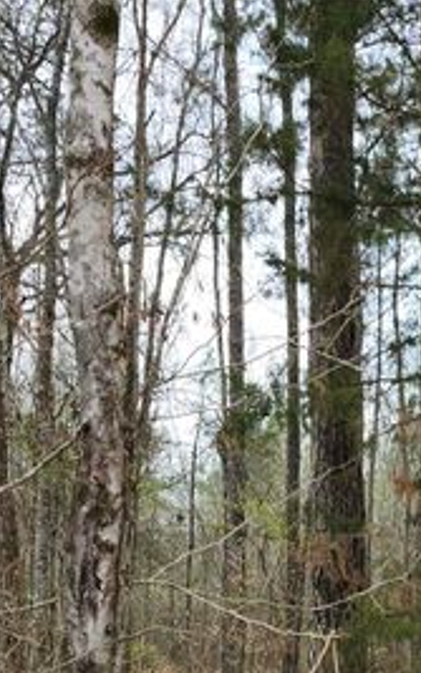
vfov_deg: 30.4
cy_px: 717
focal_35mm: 61
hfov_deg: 20.7
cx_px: 413
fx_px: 1119
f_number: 1.8
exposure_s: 1/320
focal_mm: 5.54
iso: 25
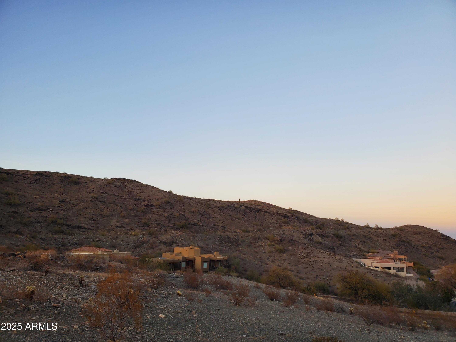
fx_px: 343
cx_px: 228
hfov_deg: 67.3
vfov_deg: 53.1
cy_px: 171
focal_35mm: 26
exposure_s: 1/120
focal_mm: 4.3
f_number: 2.4
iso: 64
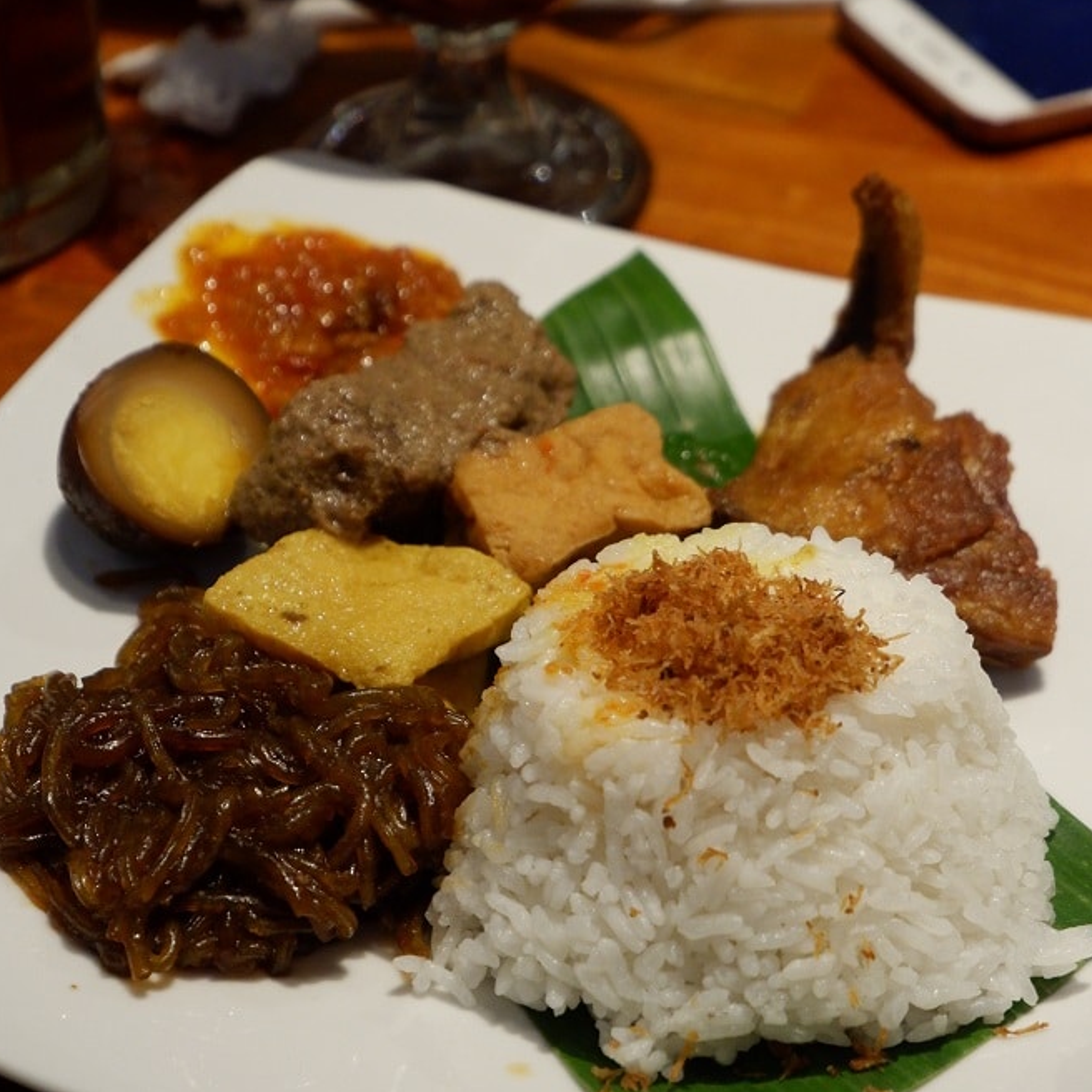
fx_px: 3141
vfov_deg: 19.6
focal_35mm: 88
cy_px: 308
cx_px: 546
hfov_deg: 19.7
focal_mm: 45
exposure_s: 1/70
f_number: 5.6
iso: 2500
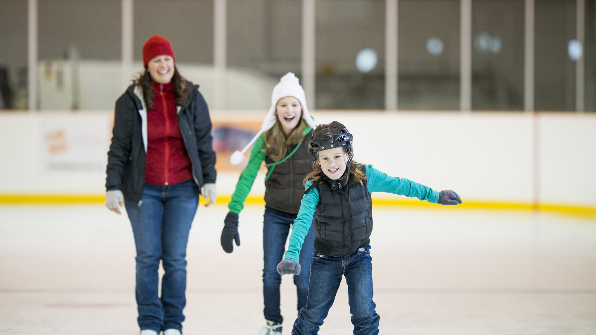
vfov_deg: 5.8
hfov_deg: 10.3
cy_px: 161
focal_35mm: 210
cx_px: 298
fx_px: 3318
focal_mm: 200
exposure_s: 1/400
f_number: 2
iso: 1000
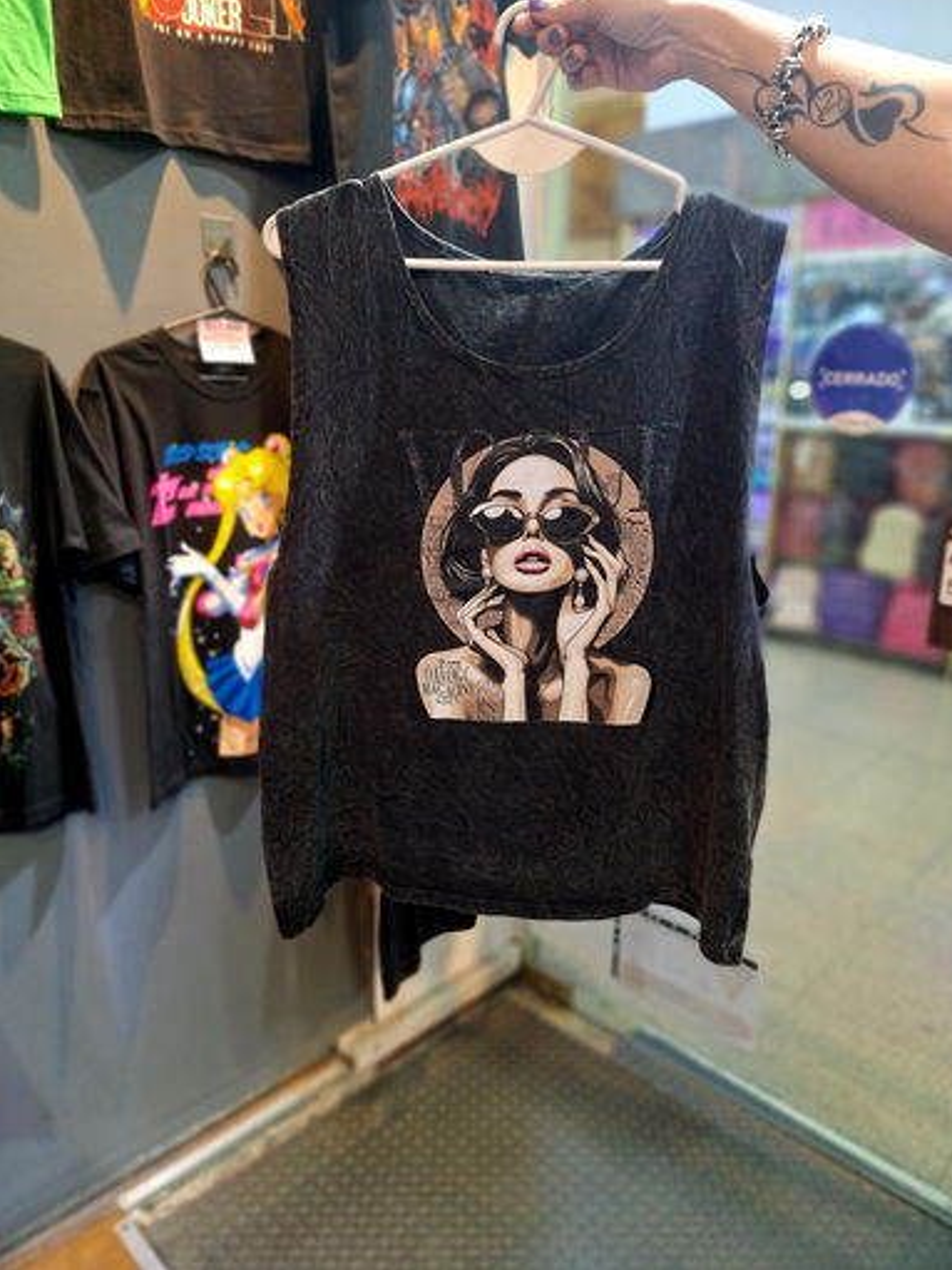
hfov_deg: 56.8
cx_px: 495
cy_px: 613
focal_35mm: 24
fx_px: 880
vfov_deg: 71.6
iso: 250
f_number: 1.8
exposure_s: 1/50
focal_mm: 5.54
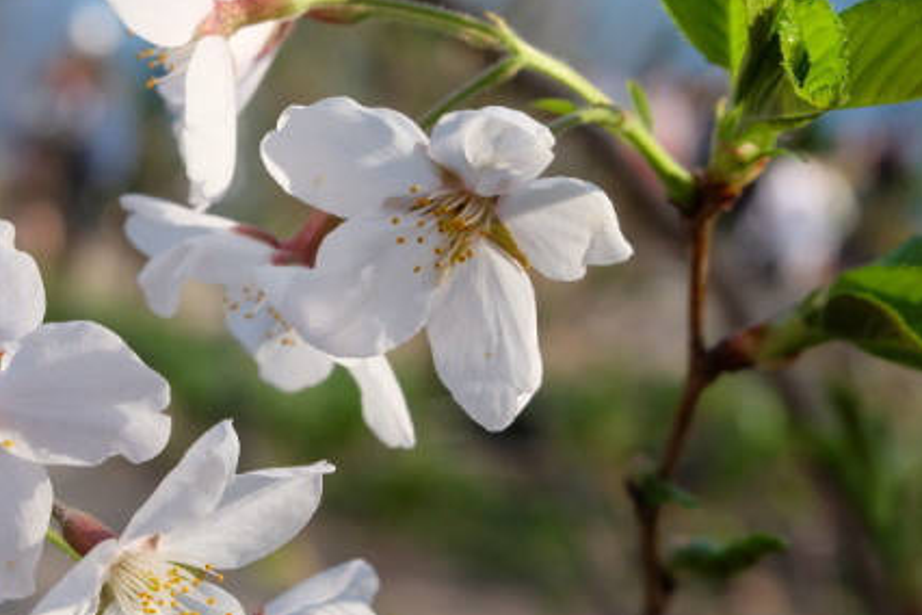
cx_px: 154
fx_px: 2587
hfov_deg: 19.9
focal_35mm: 101
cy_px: 440
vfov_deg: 13.5
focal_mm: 37.1
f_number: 8
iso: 400
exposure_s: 1/300
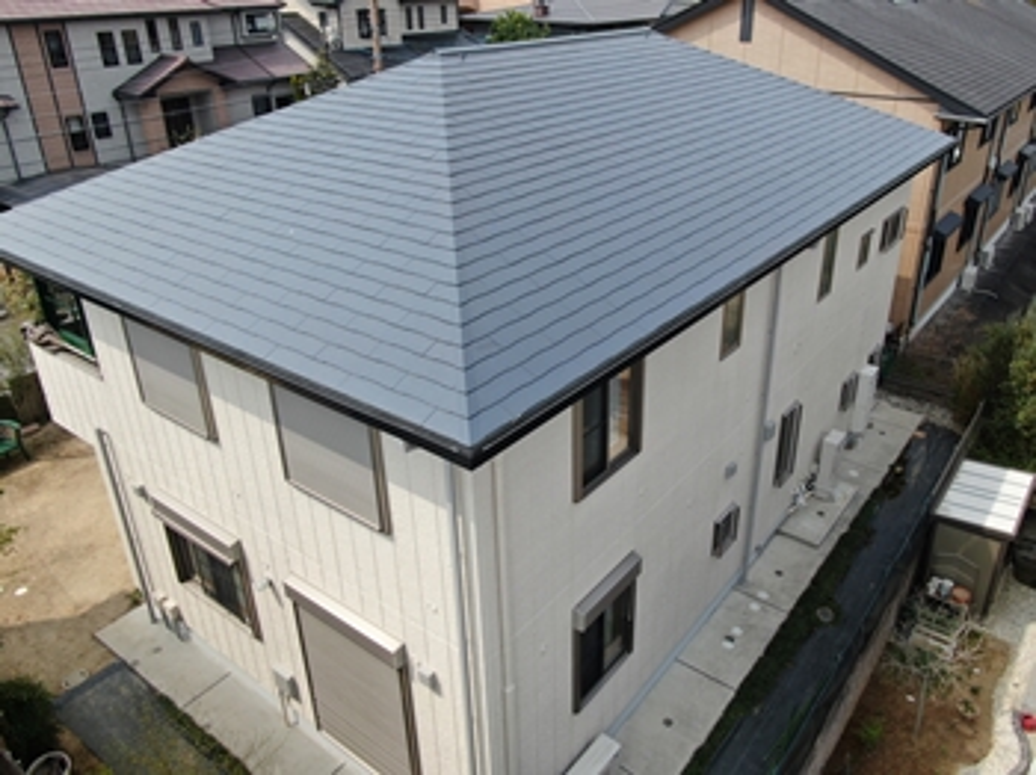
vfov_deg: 56.8
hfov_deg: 71.6
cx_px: 518
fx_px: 718
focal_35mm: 24
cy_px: 388
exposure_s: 1/800
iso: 100
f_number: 2.8
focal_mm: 4.39
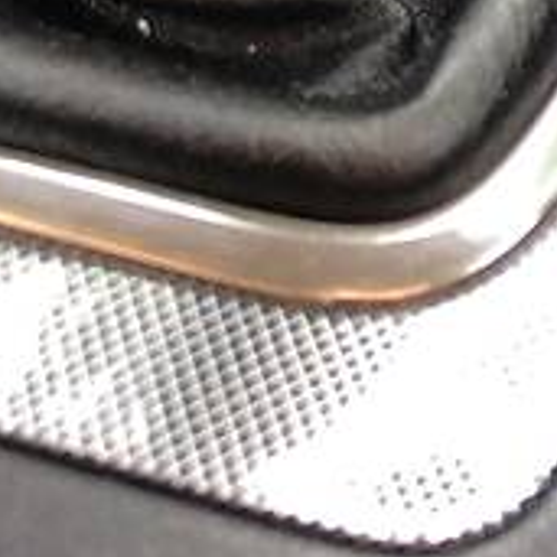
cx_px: 977
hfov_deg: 13.6
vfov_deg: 13.6
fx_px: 2112
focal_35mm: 116
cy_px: -414
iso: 25
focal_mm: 4
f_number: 1.8
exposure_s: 1/30
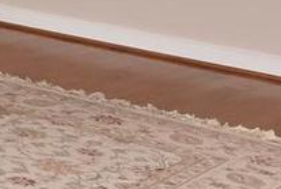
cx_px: -415
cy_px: -171
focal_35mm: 125
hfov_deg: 12.4
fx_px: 978
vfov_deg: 10.3
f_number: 8
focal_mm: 12
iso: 800
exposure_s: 1/60
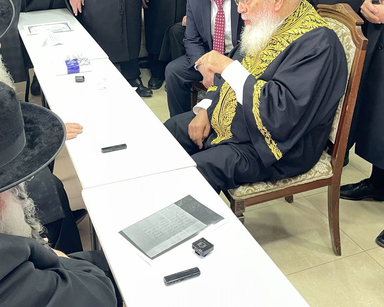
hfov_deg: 41.9
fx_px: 500
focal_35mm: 44
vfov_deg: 33.8
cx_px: 163
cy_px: 97
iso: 80
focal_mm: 4.2
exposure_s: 1/50
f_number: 1.6
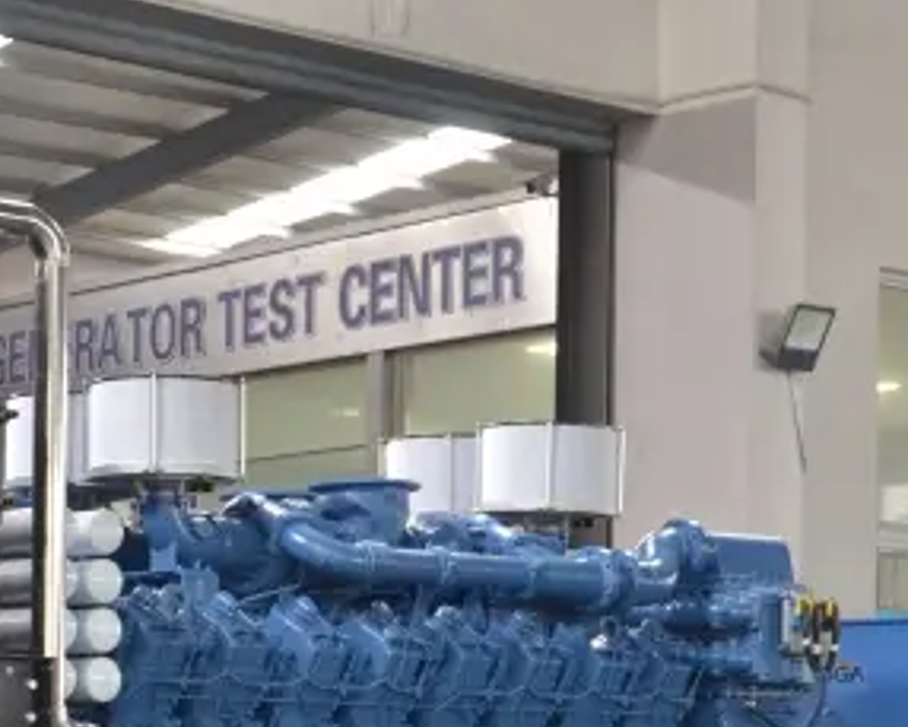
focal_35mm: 110
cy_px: 714
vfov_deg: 13.8
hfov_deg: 17.3
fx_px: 2957
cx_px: 206
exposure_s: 1/25
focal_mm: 28
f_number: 4
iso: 800
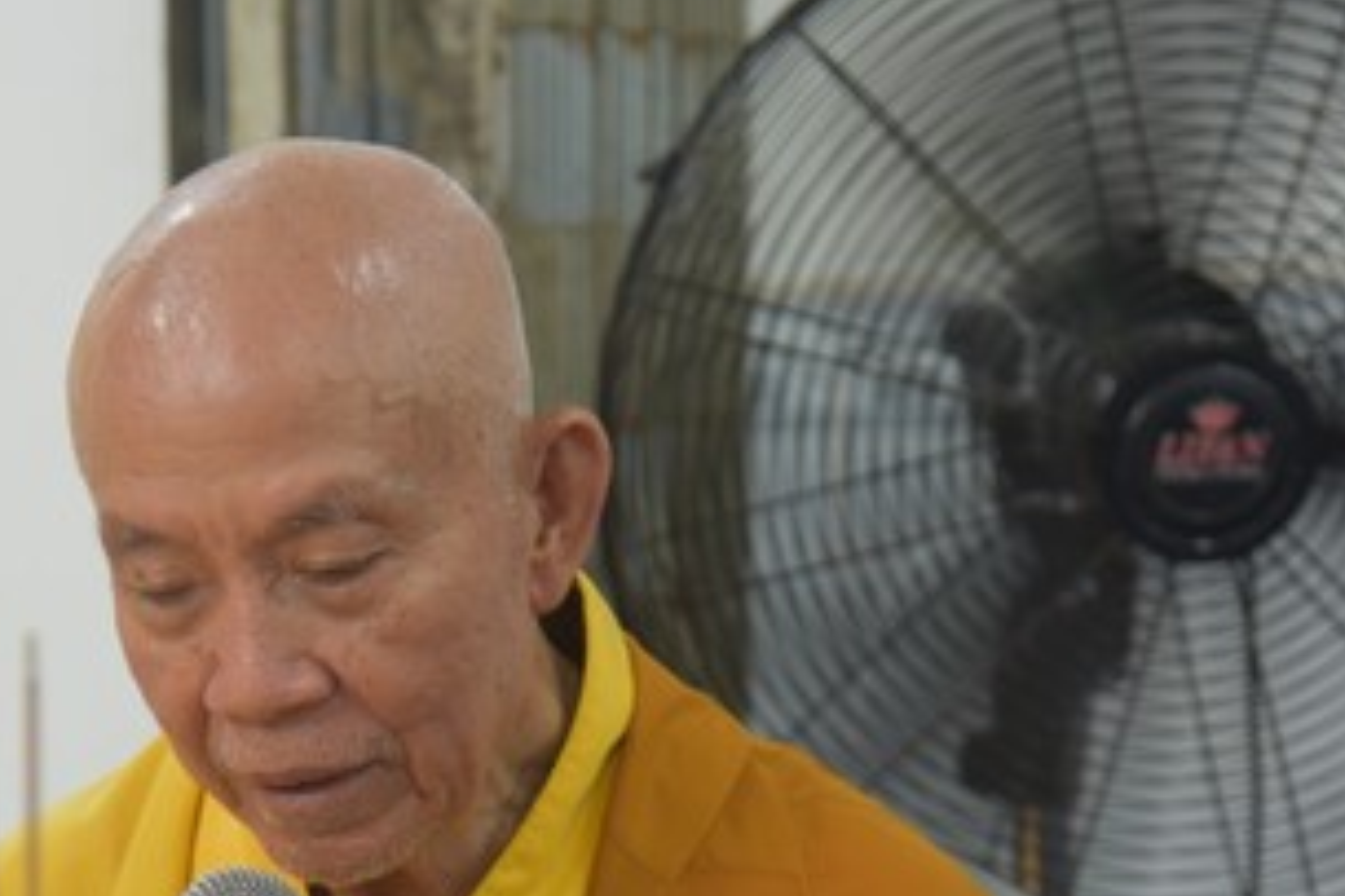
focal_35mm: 173
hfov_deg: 11.9
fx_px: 6460
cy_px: 870
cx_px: 326
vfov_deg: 7.9
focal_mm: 85
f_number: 4
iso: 640
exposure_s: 1/60
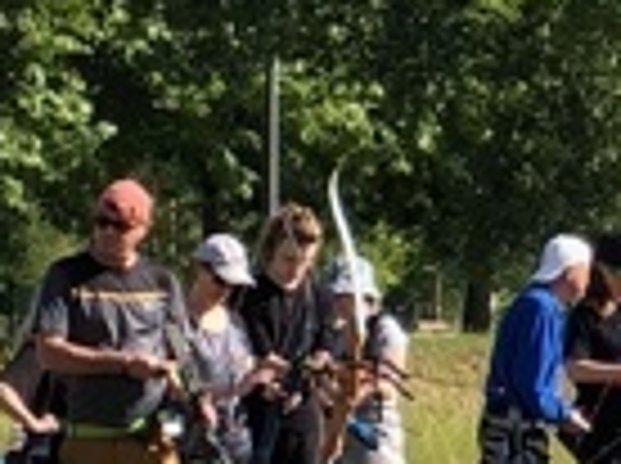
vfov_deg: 3.8
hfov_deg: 5.0
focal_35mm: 387
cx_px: -608
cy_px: 320
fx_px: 6931
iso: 16
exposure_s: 1/600
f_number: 2.4
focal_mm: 6
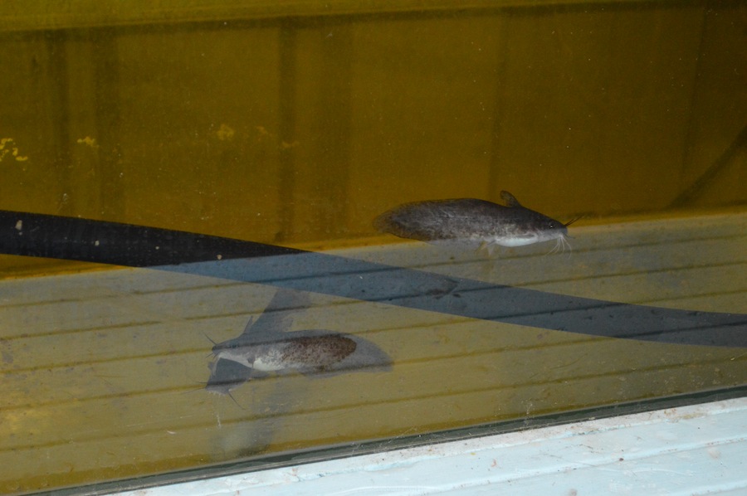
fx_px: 1368
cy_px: 248
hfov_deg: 30.5
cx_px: 374
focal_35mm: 66
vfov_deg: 20.6
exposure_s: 1/60
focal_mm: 44
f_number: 5.3
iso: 3200
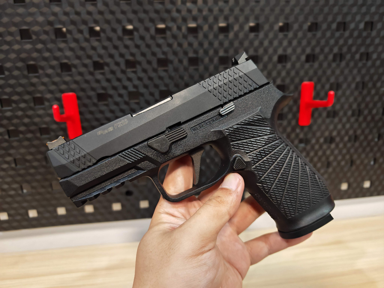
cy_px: 144
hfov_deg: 71.6
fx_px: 266
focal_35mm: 24
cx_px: 192
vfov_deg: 56.8
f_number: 2
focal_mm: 6.83
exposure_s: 1/50
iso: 400
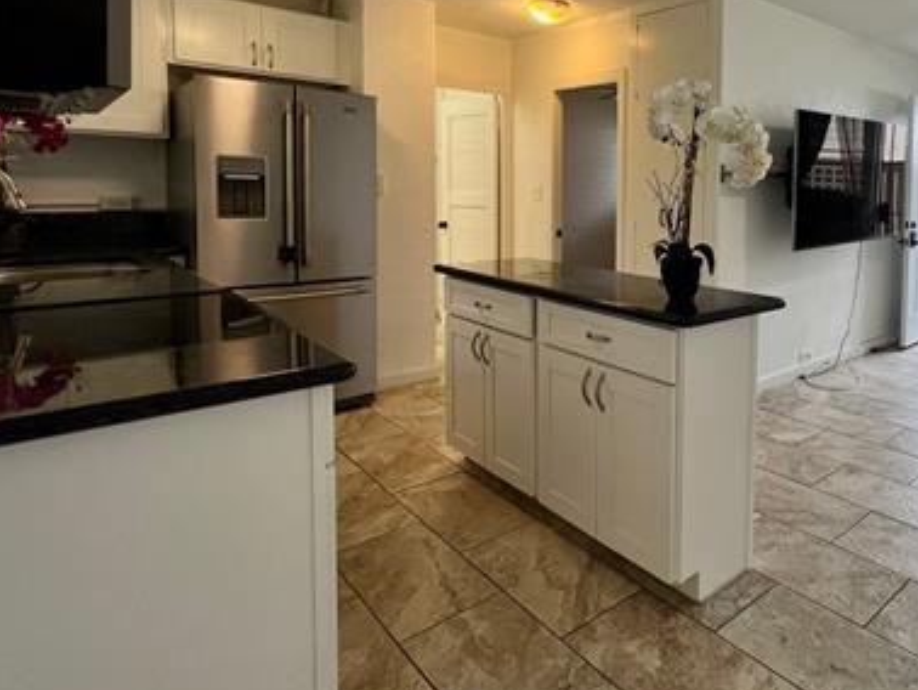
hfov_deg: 68.0
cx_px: 753
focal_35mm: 22
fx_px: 584
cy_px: 221
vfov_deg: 59.5
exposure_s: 1/120
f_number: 1.8
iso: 100
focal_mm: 1.57
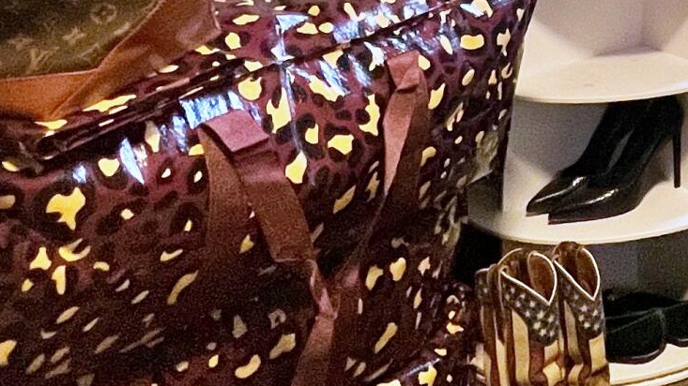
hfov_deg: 24.6
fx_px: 1058
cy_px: -321
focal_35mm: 58
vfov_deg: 16.9
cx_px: 1112
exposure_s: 1/60
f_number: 1.8
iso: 320
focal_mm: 1.57
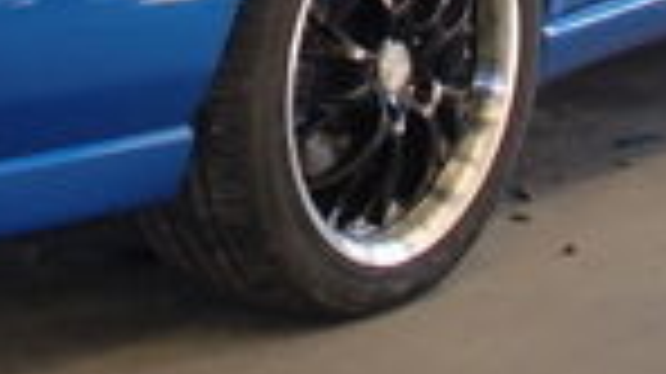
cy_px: -203
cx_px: 104
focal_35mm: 170
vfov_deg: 7.0
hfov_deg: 12.6
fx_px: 3000
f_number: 2.8
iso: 125
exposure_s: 1/60
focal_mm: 6.3
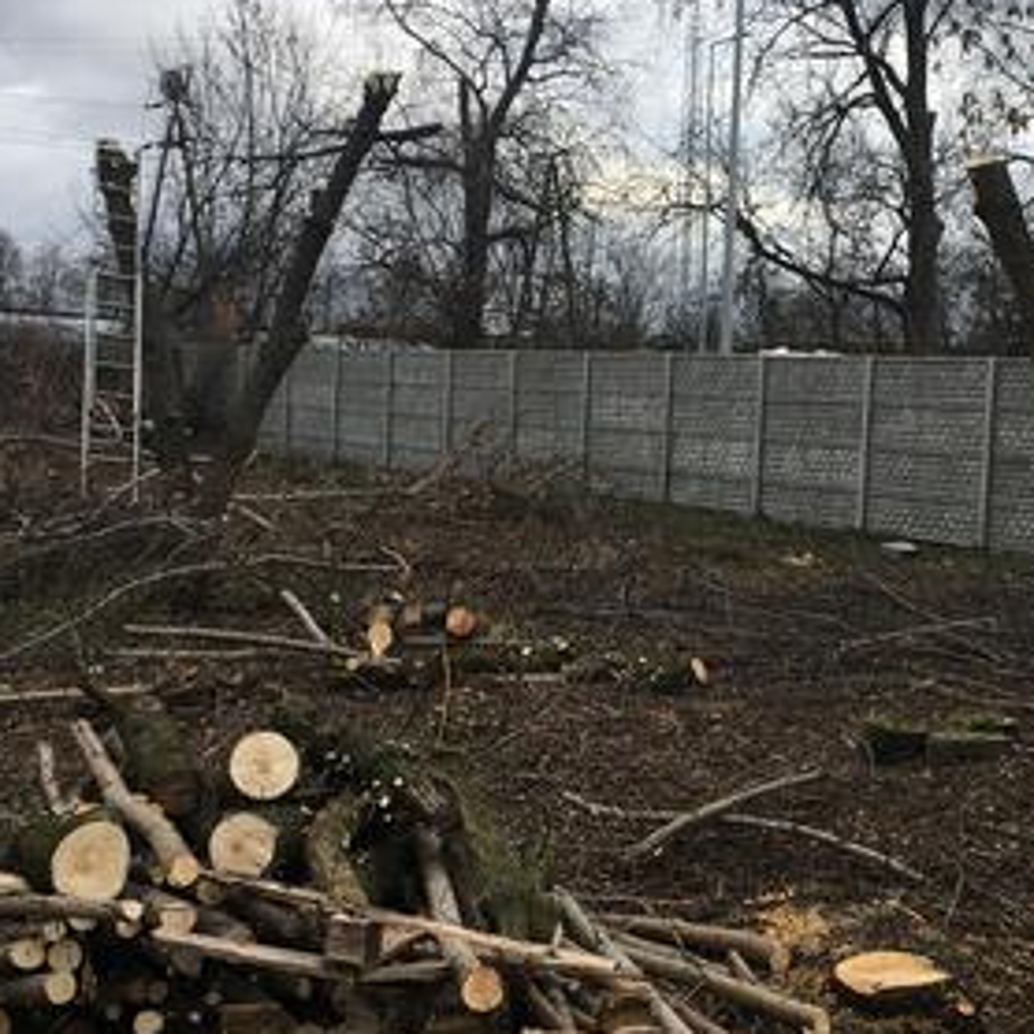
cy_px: 554
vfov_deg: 28.6
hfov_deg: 28.3
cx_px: 751
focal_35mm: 60
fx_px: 2028
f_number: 2.2
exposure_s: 1/553
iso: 25
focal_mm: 4.15
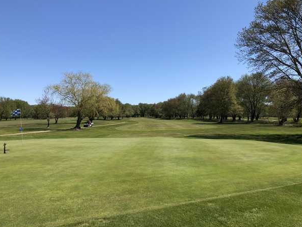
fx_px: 262
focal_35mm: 30
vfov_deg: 46.8
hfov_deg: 59.9
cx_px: 147
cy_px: 117
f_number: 1.8
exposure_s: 1/2088
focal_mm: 3.99
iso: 20
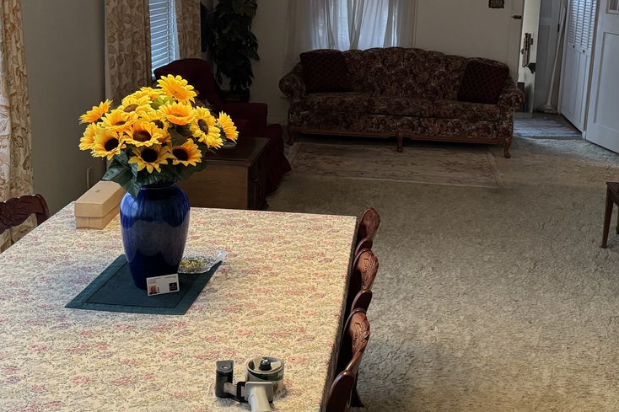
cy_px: 148
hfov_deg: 39.8
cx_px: 419
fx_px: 842
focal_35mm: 49
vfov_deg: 27.4
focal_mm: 6.76
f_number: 1.78
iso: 500
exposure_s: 1/60
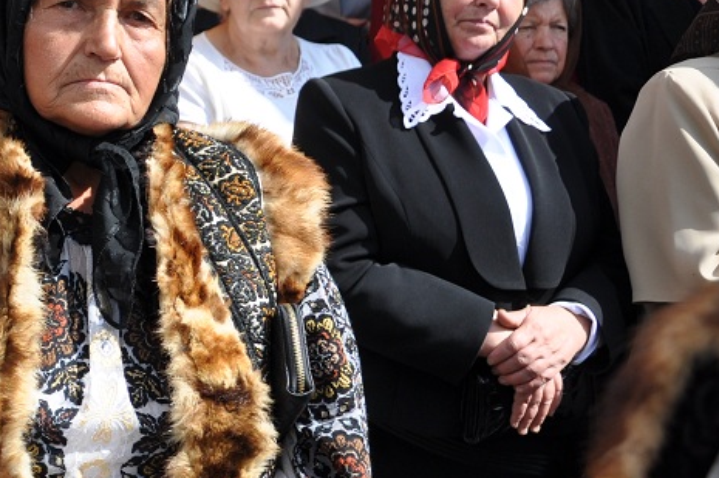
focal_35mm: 93
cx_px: -142
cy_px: 250
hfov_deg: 20.5
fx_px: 1855
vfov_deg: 14.7
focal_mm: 24
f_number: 4
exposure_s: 1/800
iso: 200
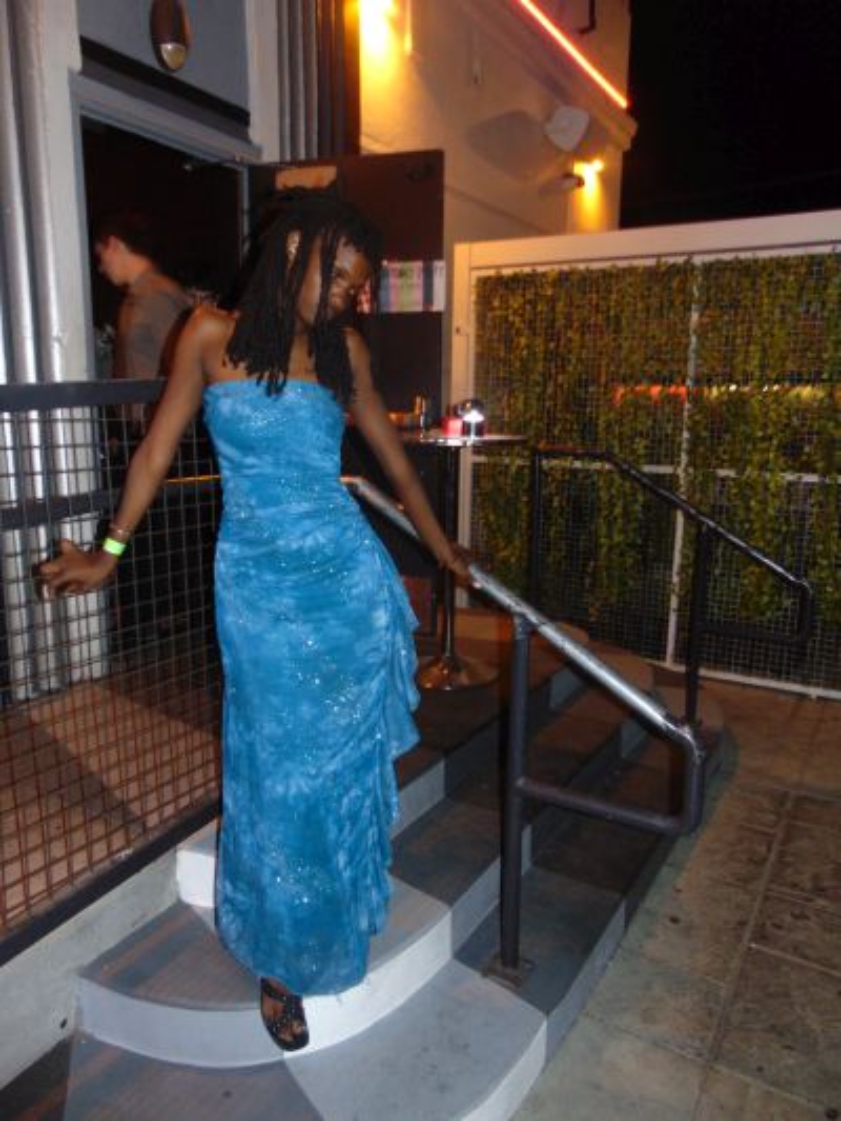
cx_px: 420
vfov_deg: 69.4
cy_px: 560
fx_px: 810
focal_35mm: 25
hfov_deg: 54.9
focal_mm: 4.5
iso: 200
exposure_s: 1/8
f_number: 3
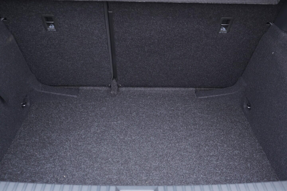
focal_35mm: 36
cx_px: 144
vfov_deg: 36.9
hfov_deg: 53.1
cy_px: 96
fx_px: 287
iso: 800
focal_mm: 24
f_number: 2.8
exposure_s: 1/40
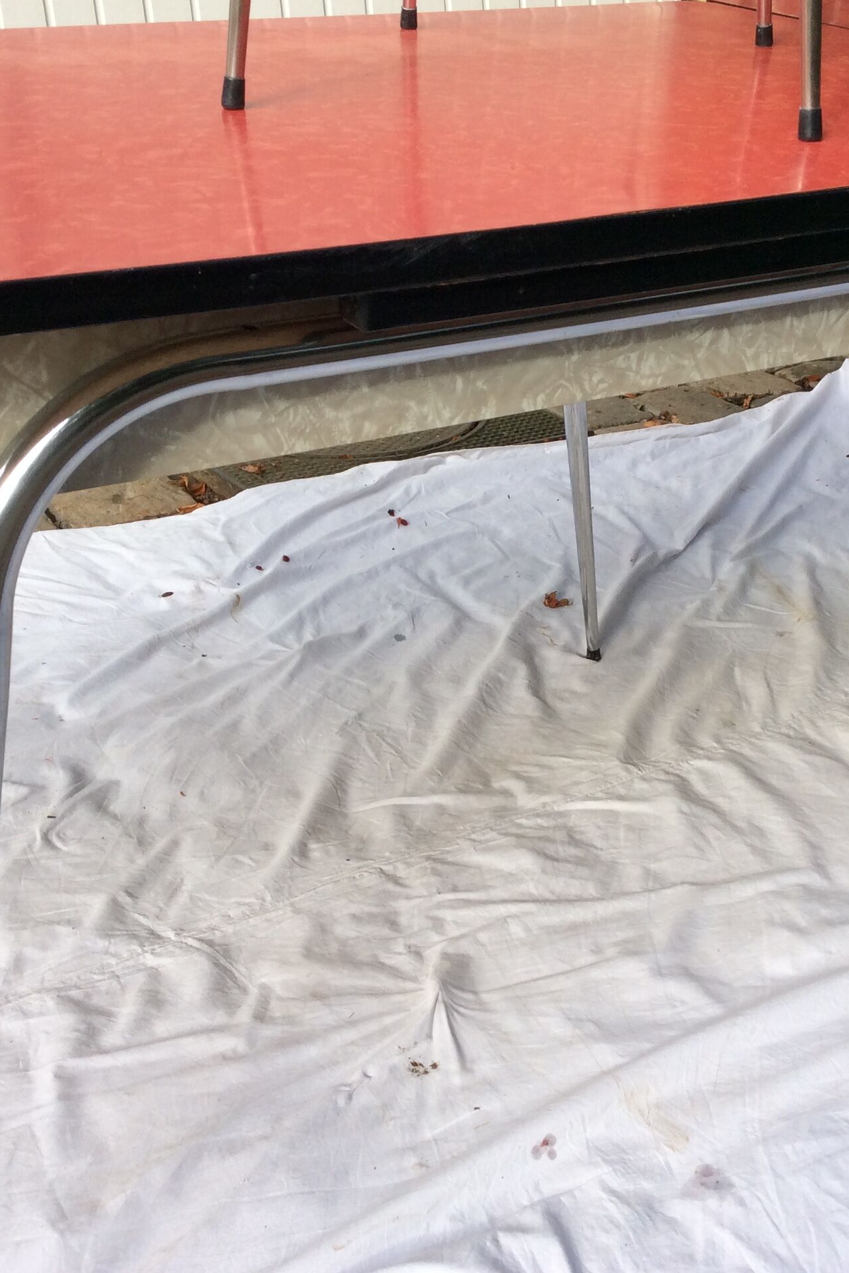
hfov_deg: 29.8
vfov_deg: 43.6
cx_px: 494
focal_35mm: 45
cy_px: 631
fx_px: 1592
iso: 32
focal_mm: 3.3
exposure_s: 1/534
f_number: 2.4
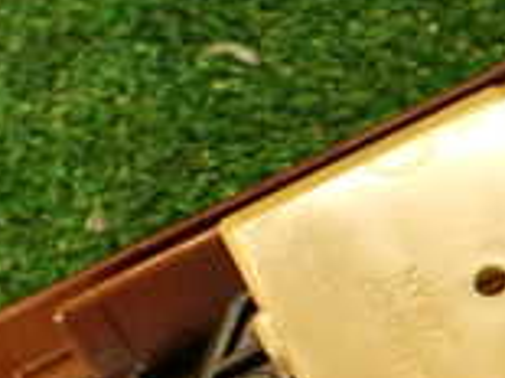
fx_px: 1808
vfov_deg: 11.9
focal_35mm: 124
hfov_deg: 14.9
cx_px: 717
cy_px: 274
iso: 200
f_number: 2.4
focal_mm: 5.79
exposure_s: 1/30
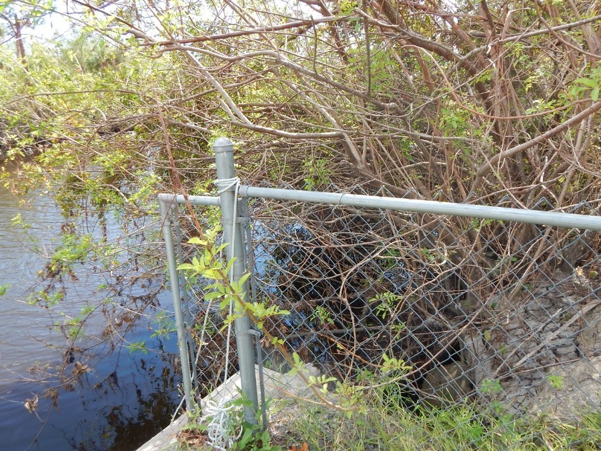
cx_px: 328
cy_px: 236
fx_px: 434
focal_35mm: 25
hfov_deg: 69.2
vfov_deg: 54.9
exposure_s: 1/400
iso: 125
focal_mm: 4
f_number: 3
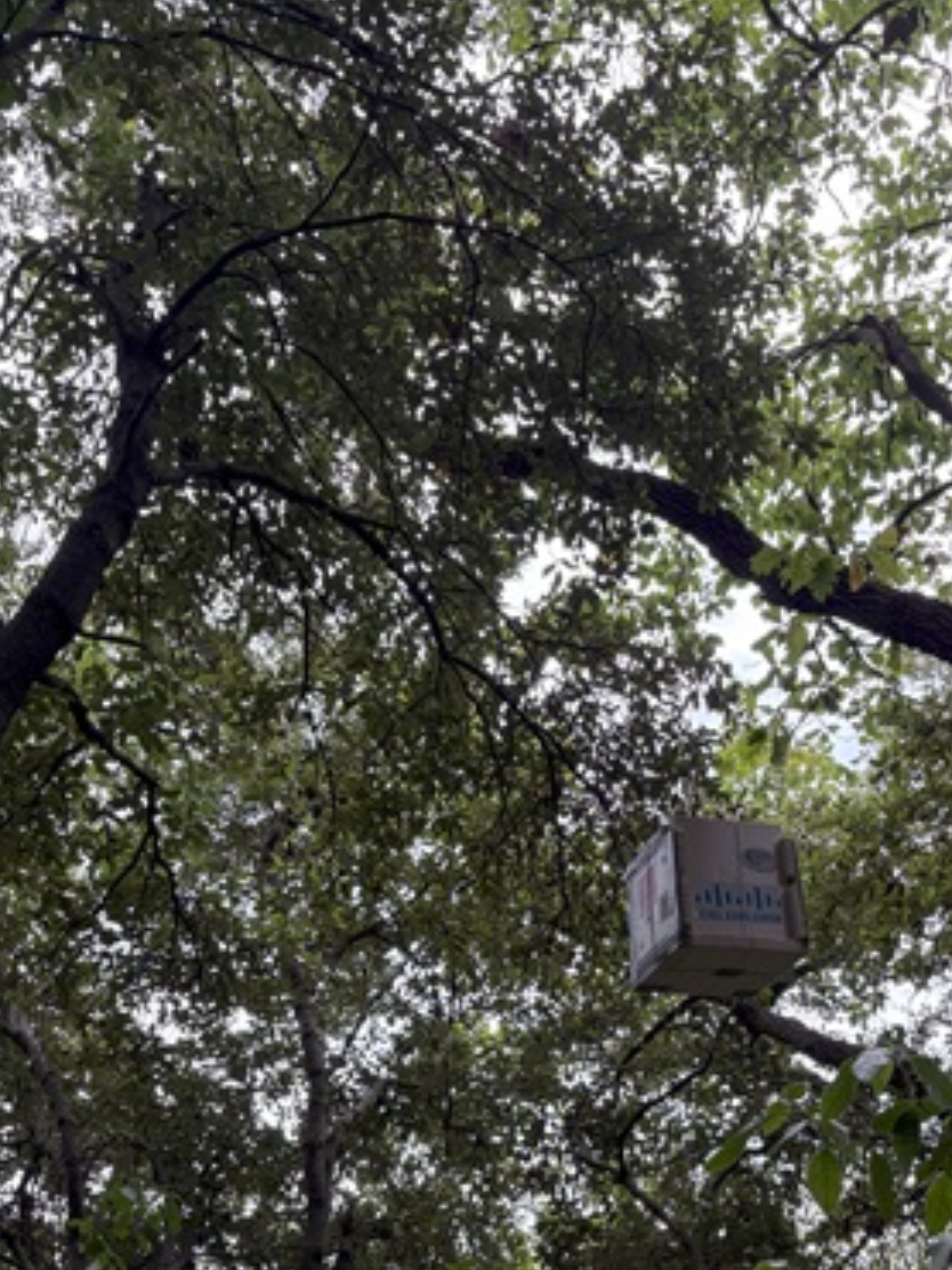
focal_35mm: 40
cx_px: 606
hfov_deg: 35.7
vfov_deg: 45.9
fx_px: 1468
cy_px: 871
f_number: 1.6
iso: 80
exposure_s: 1/236
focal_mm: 5.96
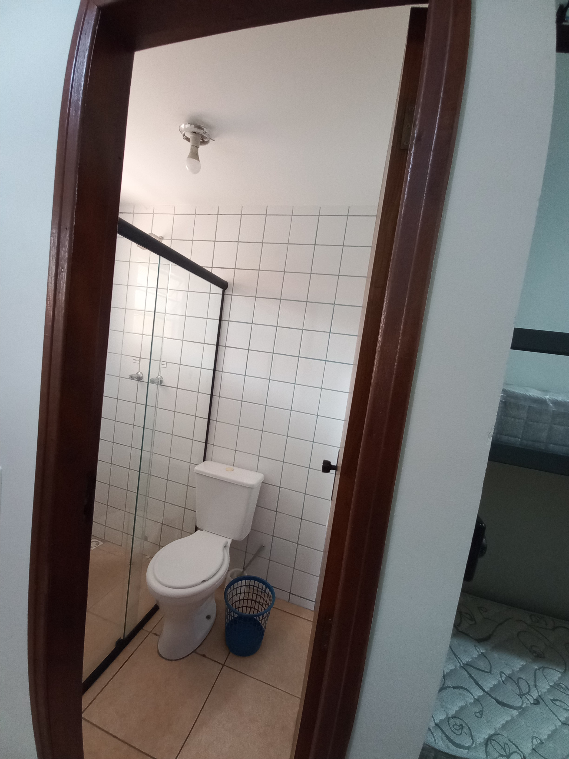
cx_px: 284
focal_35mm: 13
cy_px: 380
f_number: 2.2
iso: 160
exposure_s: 1/25
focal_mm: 1.42
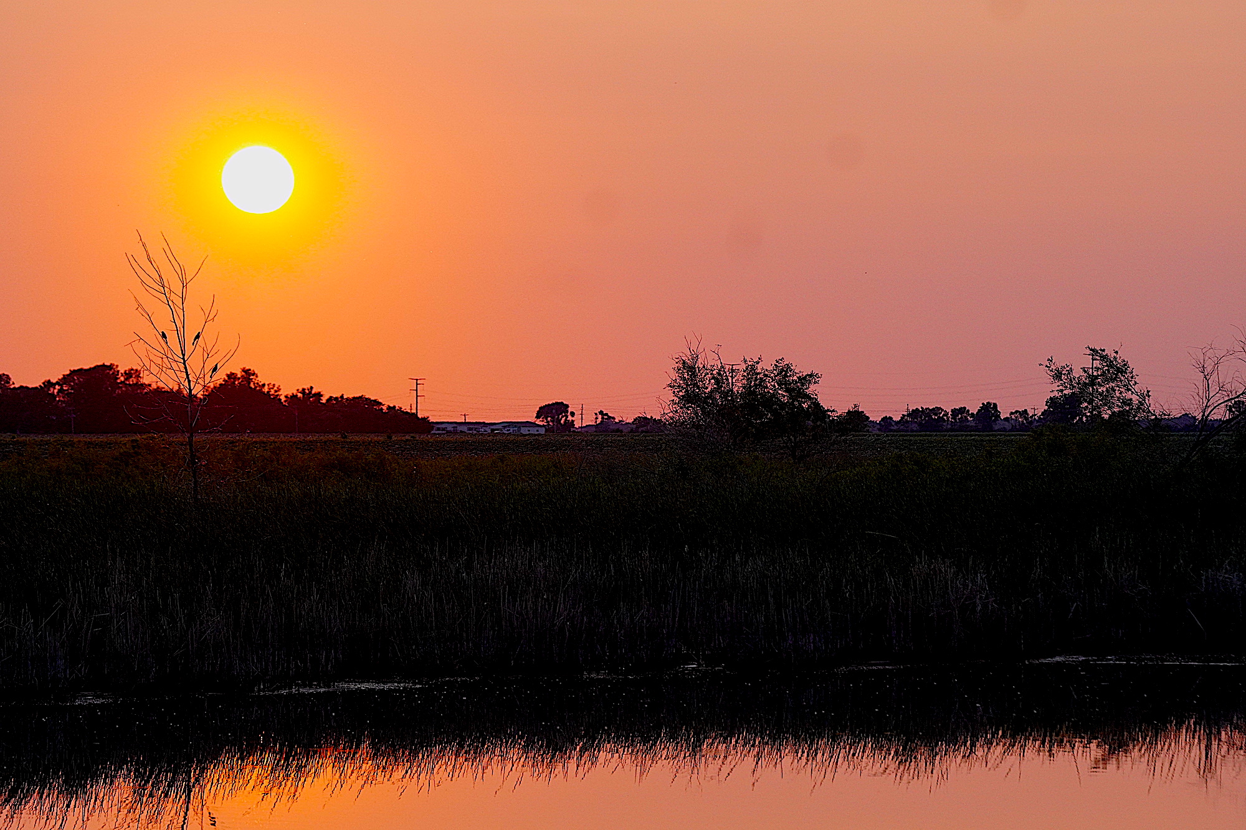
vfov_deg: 6.5
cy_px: 415
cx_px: 623
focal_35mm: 210
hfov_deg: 9.8
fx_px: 7267
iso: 1000
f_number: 5.6
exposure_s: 1/1000
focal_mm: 140
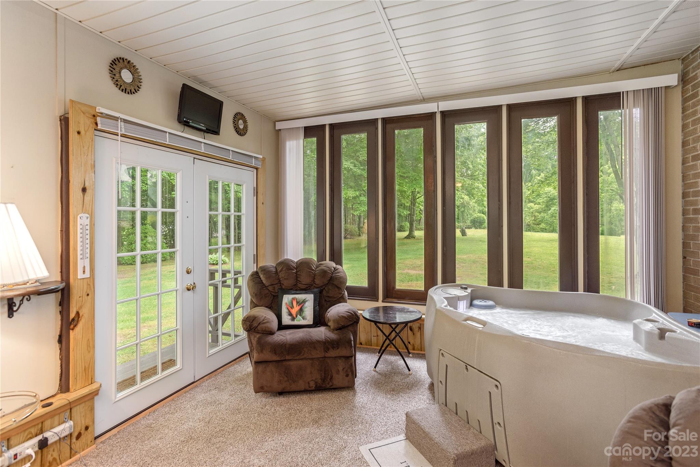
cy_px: 234
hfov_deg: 93.3
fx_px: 331
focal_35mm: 17
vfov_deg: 70.5
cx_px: 350
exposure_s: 1/50
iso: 320
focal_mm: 17
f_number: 7.1
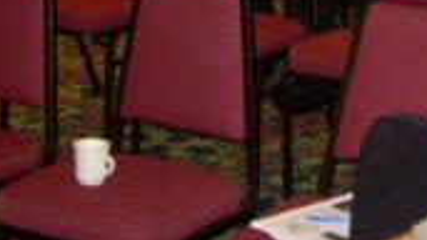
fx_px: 1369
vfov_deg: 9.6
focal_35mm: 121
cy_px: -166
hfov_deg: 17.5
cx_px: 365
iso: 200
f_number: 2.8
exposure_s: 1/60
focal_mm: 6.3
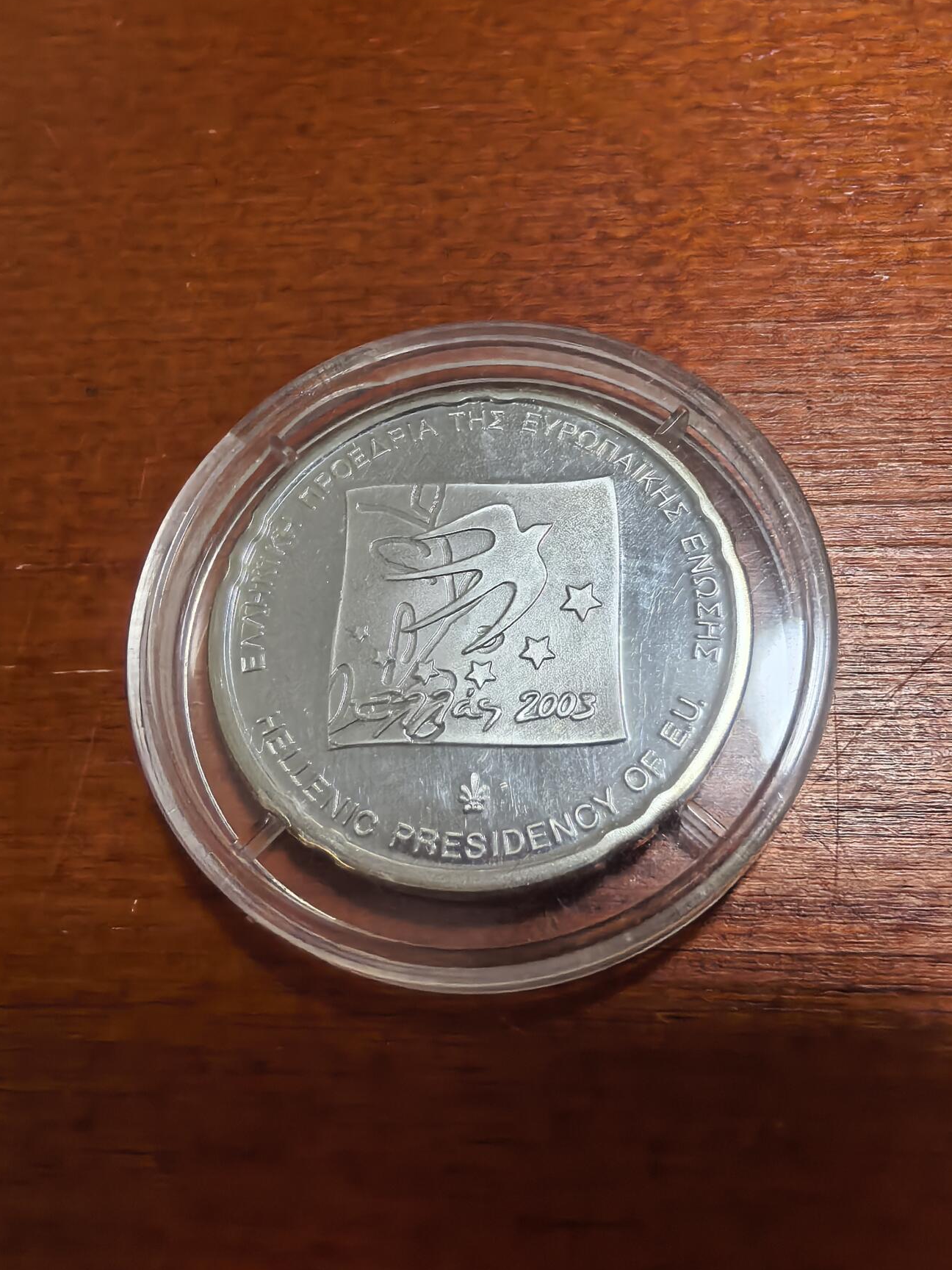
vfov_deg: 69.4
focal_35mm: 25
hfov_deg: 54.9
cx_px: 492
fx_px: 917
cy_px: 617
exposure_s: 1/33.3
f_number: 2.2
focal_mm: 1.68
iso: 250
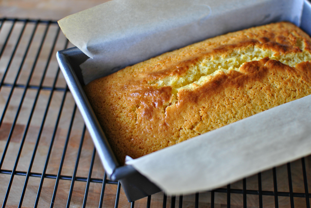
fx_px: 454
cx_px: 156
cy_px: 104
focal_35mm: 52
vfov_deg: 25.8
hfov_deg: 37.8
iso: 125
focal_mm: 35
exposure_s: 1/60
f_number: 2.5
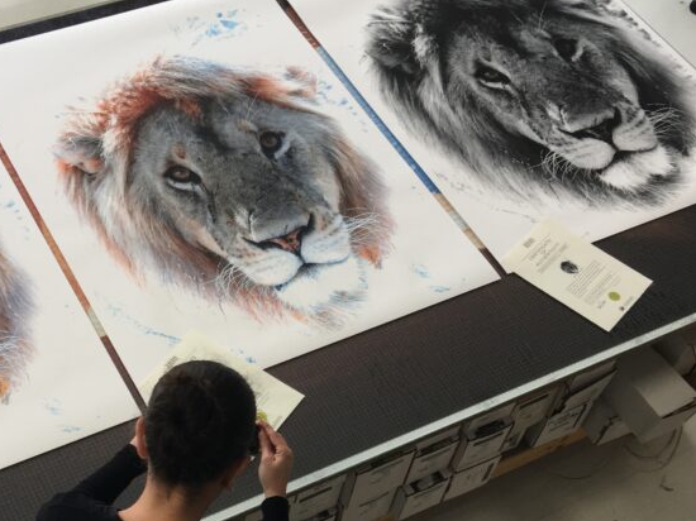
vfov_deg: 26.5
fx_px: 1085
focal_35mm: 54
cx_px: 227
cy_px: 416
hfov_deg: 35.2
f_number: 2.2
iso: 40
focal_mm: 4.15
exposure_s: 1/100
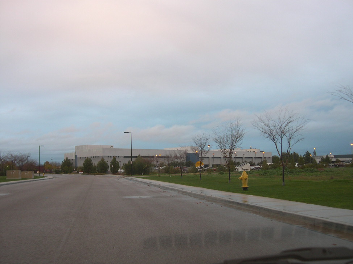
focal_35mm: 40
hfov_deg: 46.8
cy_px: 134
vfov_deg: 36.0
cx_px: 185
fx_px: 408
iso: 100
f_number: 2.8
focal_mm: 8
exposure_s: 1/30.8
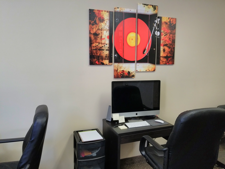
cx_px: 112
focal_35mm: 26
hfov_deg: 67.3
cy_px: 84
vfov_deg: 53.1
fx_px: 169
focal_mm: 4.25
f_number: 1.7
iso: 100
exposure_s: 1/60
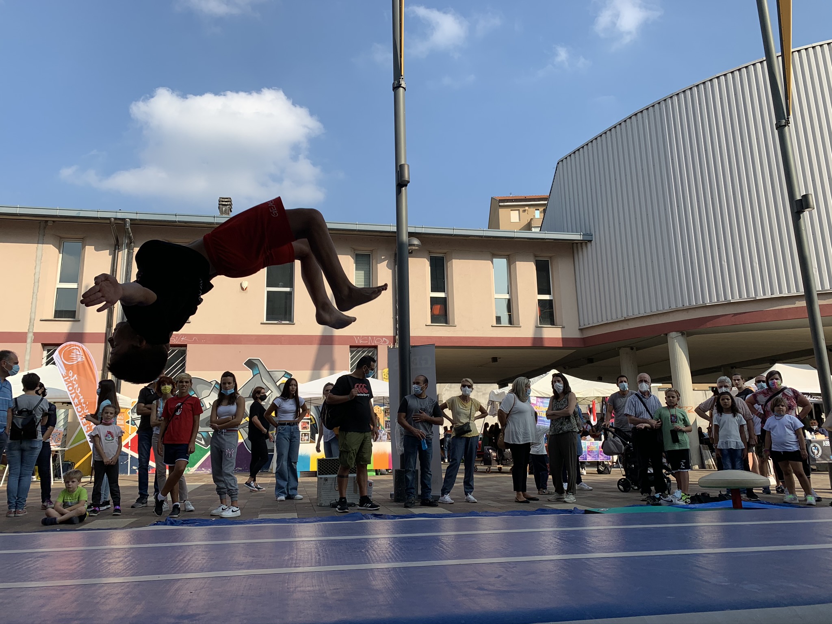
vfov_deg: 53.1
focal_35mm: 26
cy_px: 312
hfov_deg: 67.3
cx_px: 416
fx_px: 625
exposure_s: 1/1953
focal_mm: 4.25
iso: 25
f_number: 1.8
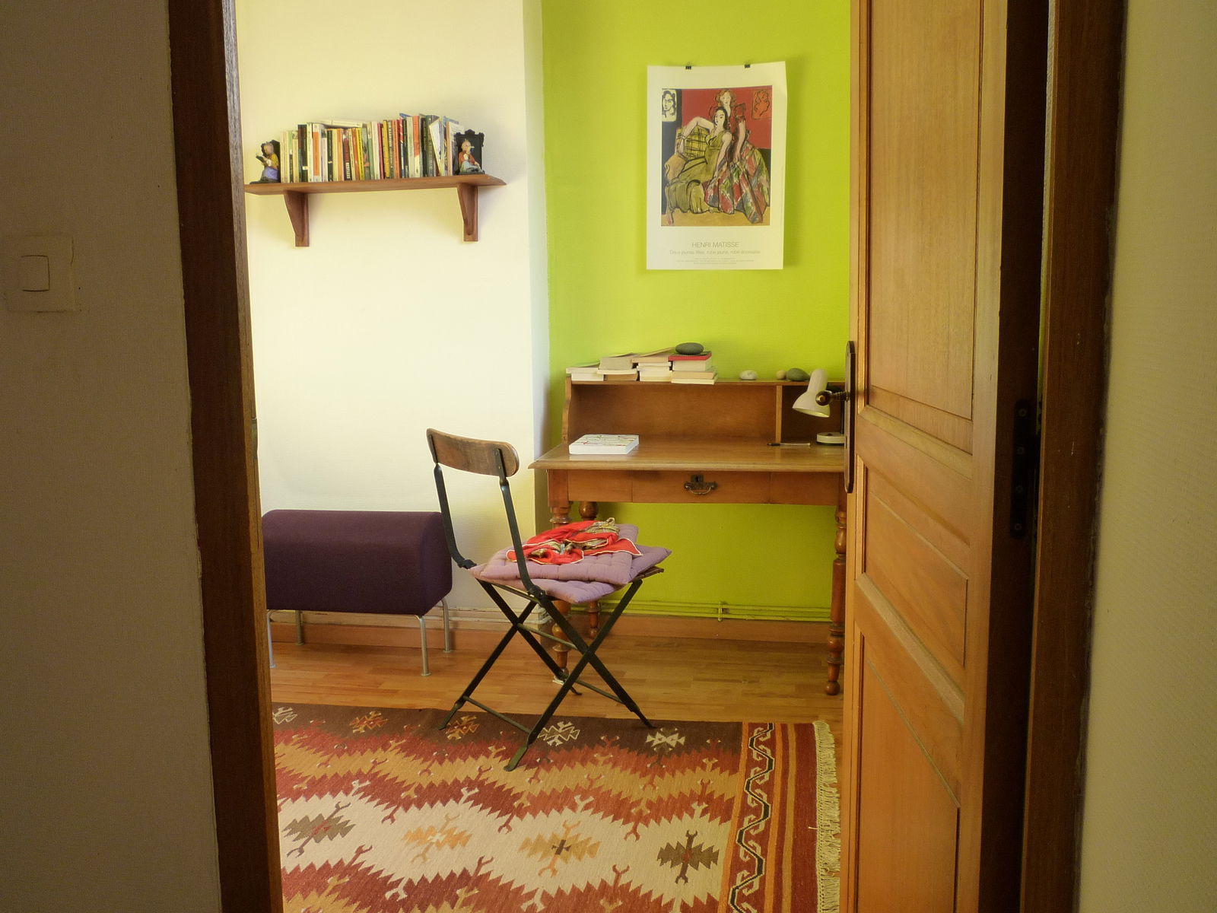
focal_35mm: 32
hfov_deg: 56.8
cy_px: 456
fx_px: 1125
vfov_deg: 44.2
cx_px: 608
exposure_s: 1/30
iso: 160
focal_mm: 5.2
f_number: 3.3
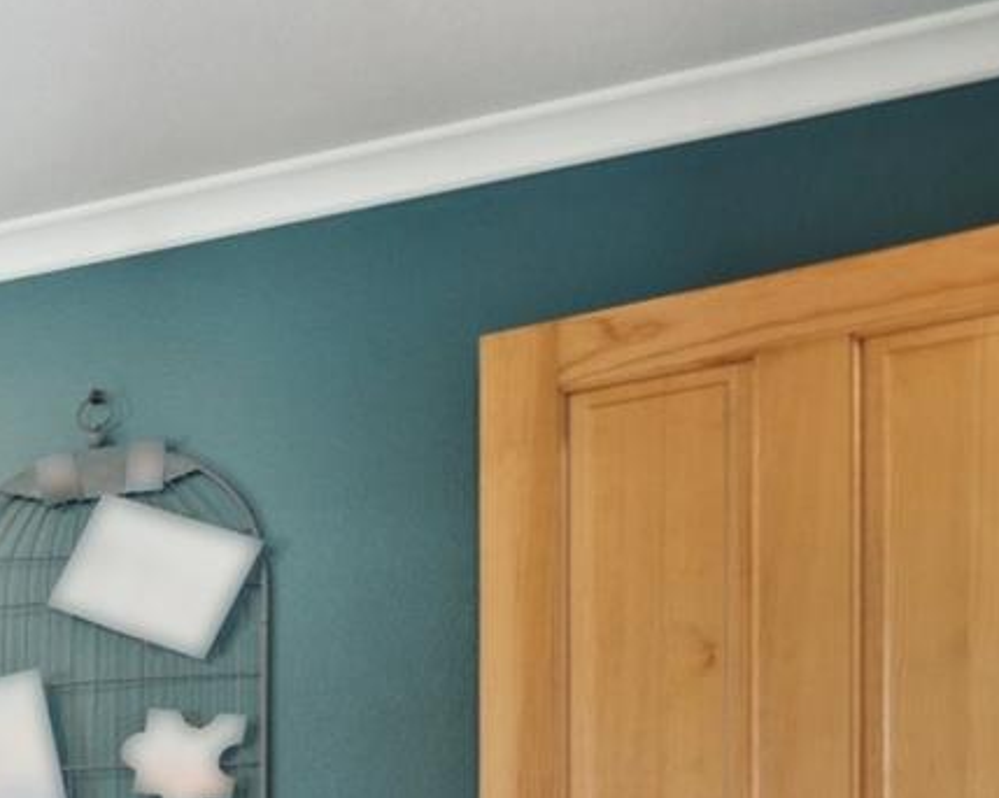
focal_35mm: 56
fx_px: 1655
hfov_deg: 22.4
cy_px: 931
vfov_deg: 24.8
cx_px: -731
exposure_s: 1/3.33
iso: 100
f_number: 6.7
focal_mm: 16
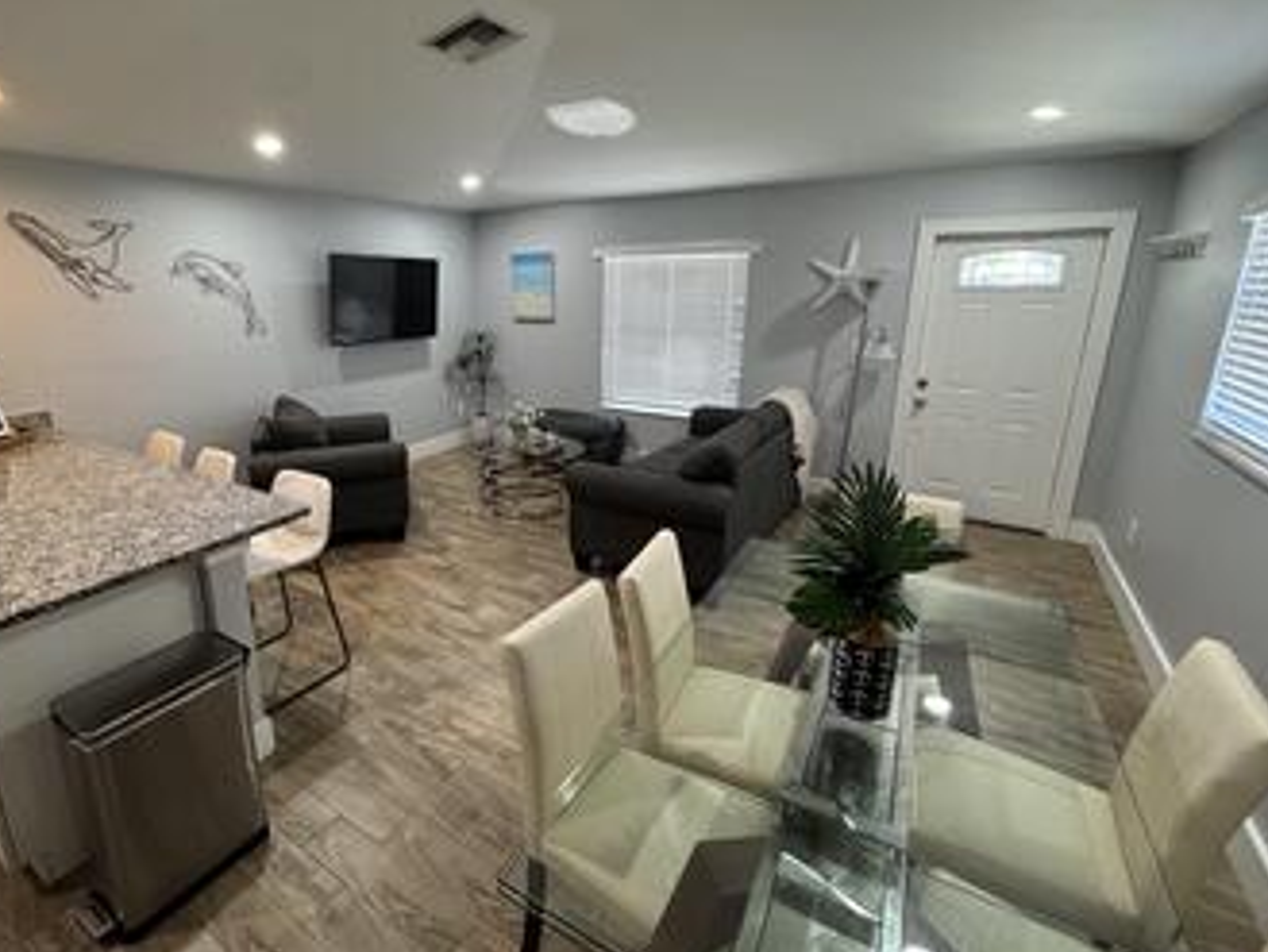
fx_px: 623
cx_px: 528
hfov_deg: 90.2
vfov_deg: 74.6
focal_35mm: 17
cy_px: 439
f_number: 2.2
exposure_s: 1/63
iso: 320
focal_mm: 2.22
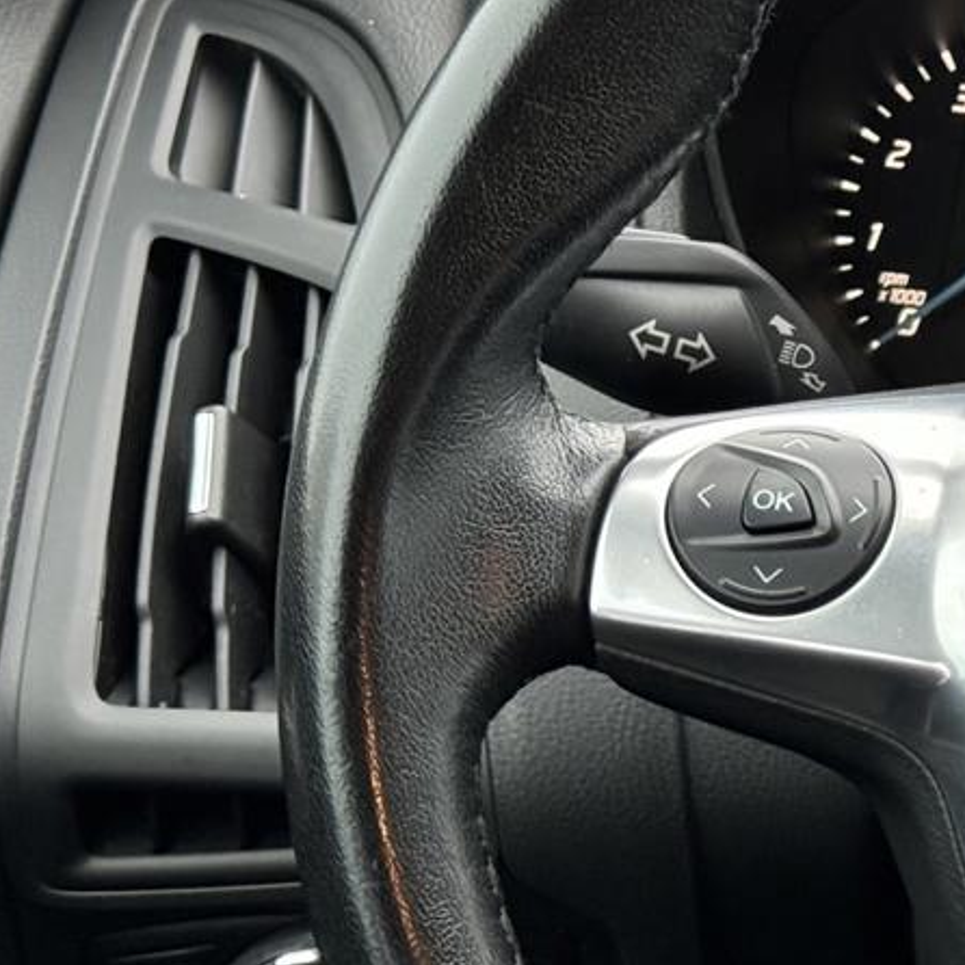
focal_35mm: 130
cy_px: 586
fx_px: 4100
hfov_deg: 12.8
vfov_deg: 13.4
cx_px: 1423
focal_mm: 6.76
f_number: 1.78
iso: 500
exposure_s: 1/34
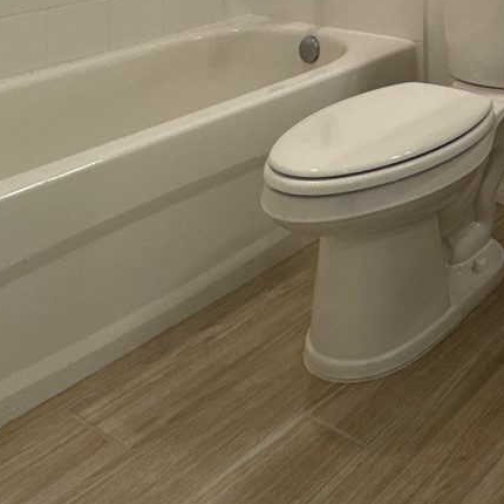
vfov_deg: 28.3
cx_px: 629
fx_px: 758
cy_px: -192
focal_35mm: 46
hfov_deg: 30.3
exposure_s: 1/120
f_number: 2.2
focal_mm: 2.22
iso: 80
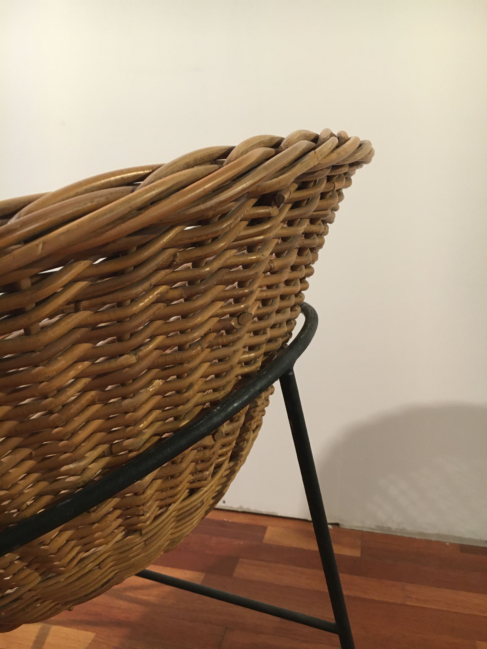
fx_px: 544
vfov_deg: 61.7
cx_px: 244
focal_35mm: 29
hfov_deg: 48.2
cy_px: 324
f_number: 2.2
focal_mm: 4.15
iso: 200
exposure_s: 1/33
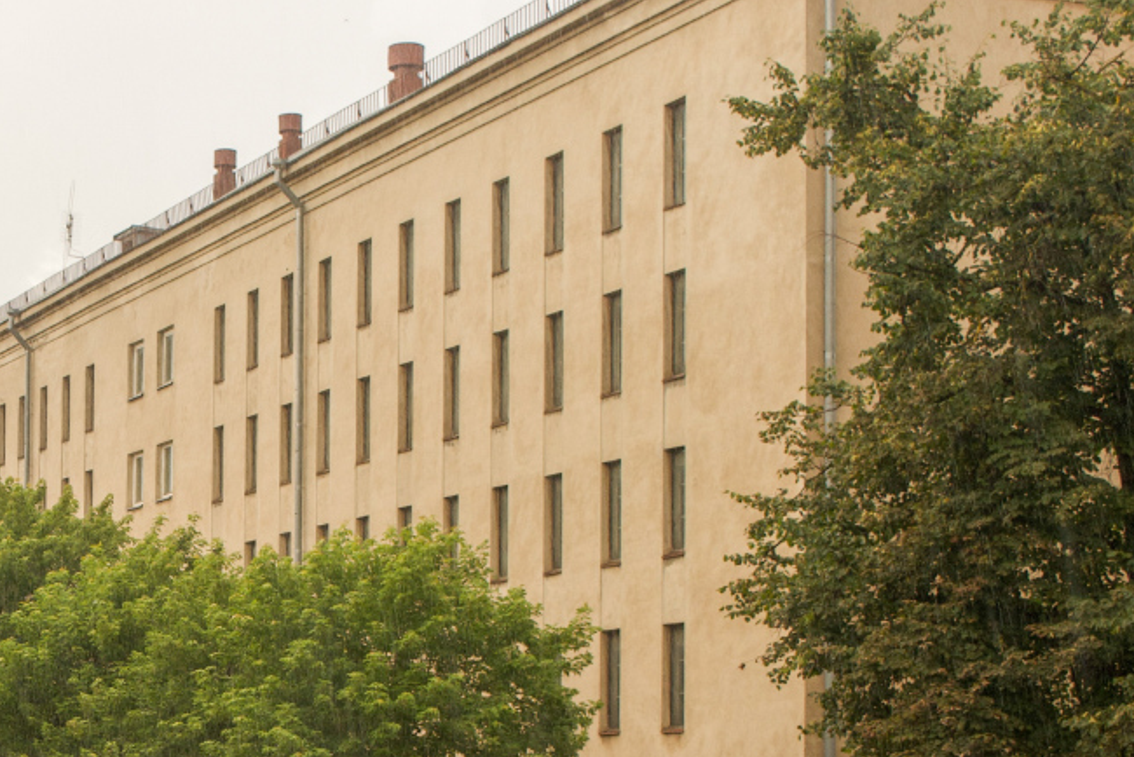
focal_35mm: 84
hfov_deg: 23.3
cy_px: 726
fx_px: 2647
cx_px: 35
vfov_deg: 16.0
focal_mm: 28
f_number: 6.3
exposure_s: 1/160
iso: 200
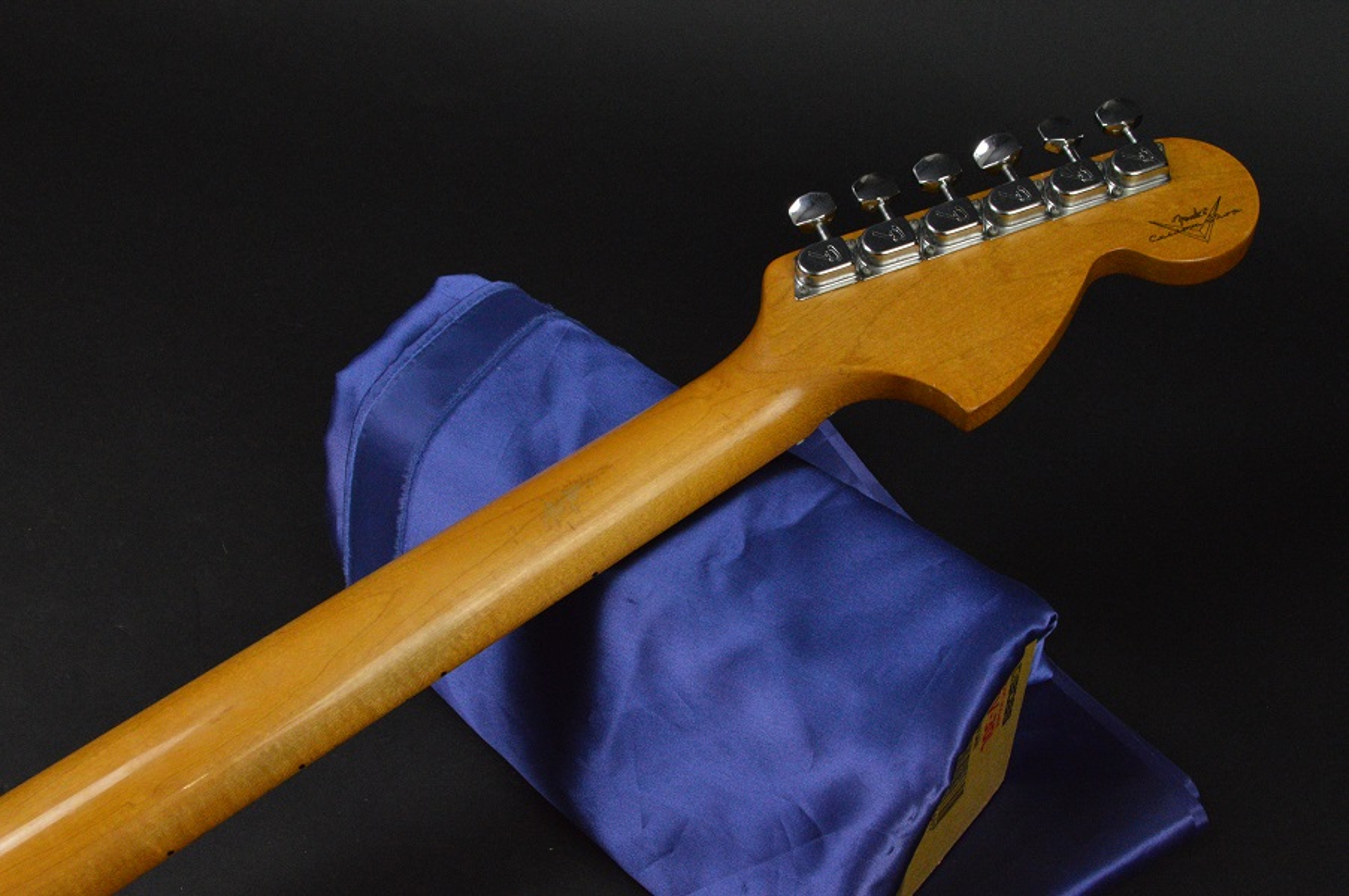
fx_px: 1909
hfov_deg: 38.9
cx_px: 674
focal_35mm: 51
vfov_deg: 26.4
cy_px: 448
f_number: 13
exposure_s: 1/50
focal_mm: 34
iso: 3200
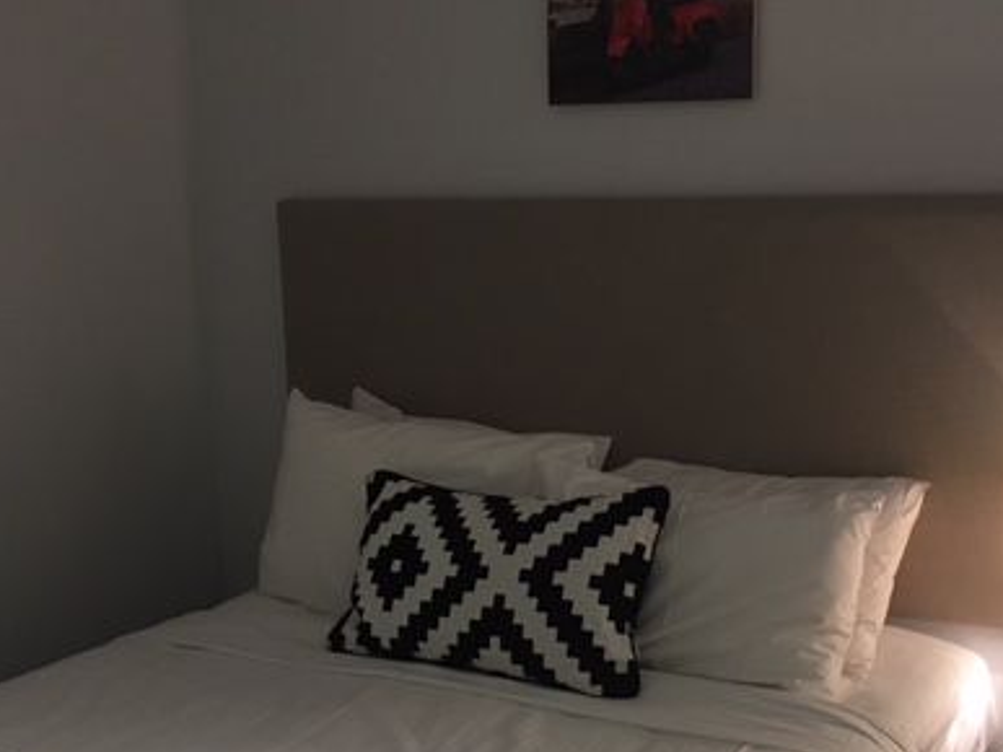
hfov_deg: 39.5
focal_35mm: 48
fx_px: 1390
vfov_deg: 30.2
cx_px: 601
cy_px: 451
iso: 160
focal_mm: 4.15
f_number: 2.2
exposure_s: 1/33
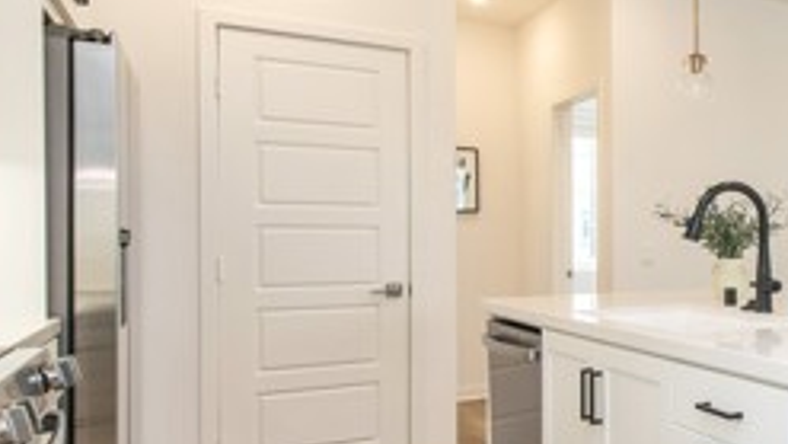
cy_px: 246
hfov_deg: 43.9
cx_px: 814
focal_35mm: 38
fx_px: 794
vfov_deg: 31.2
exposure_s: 1/60
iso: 450
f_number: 4
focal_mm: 14
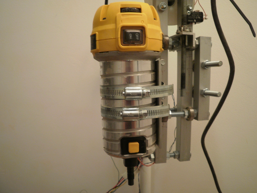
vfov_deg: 45.4
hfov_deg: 58.4
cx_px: 128
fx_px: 230
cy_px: 96
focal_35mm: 31
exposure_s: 1/20
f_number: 2.9
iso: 125
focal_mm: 5.45
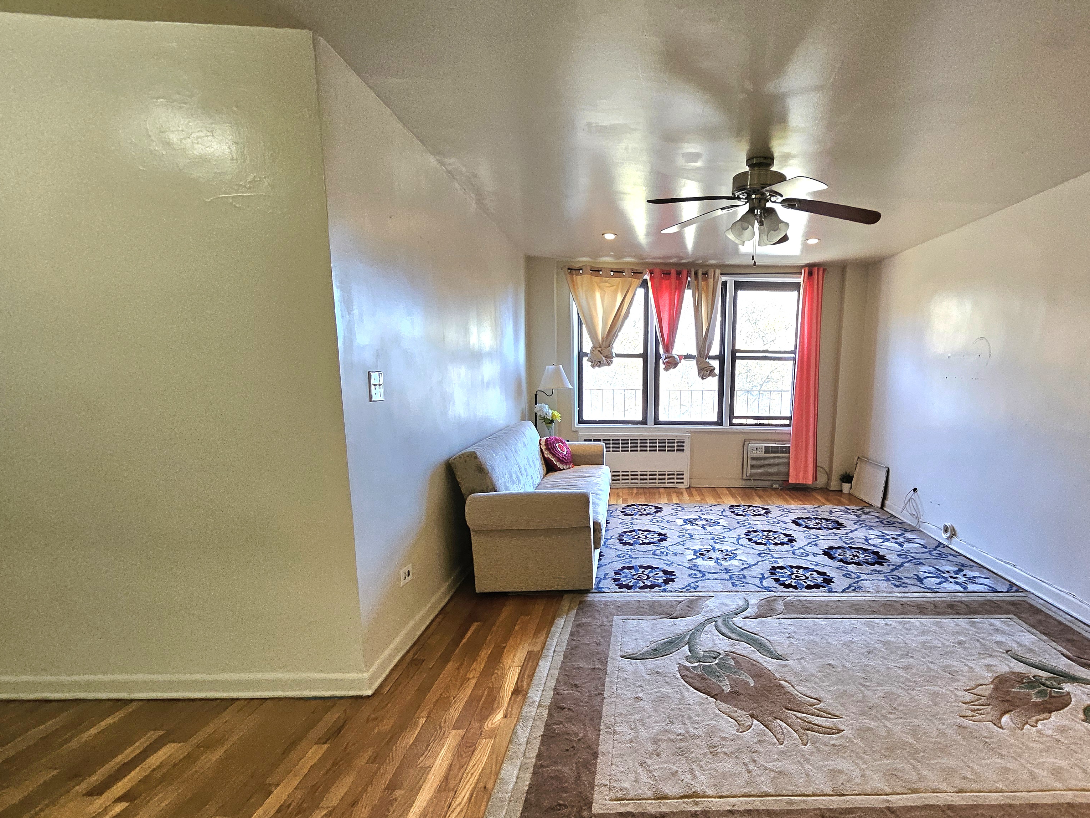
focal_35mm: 17
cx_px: 659
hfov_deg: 89.8
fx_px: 535
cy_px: 476
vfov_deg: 74.2
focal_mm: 1.7
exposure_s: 1/60.2
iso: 200
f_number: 2.2
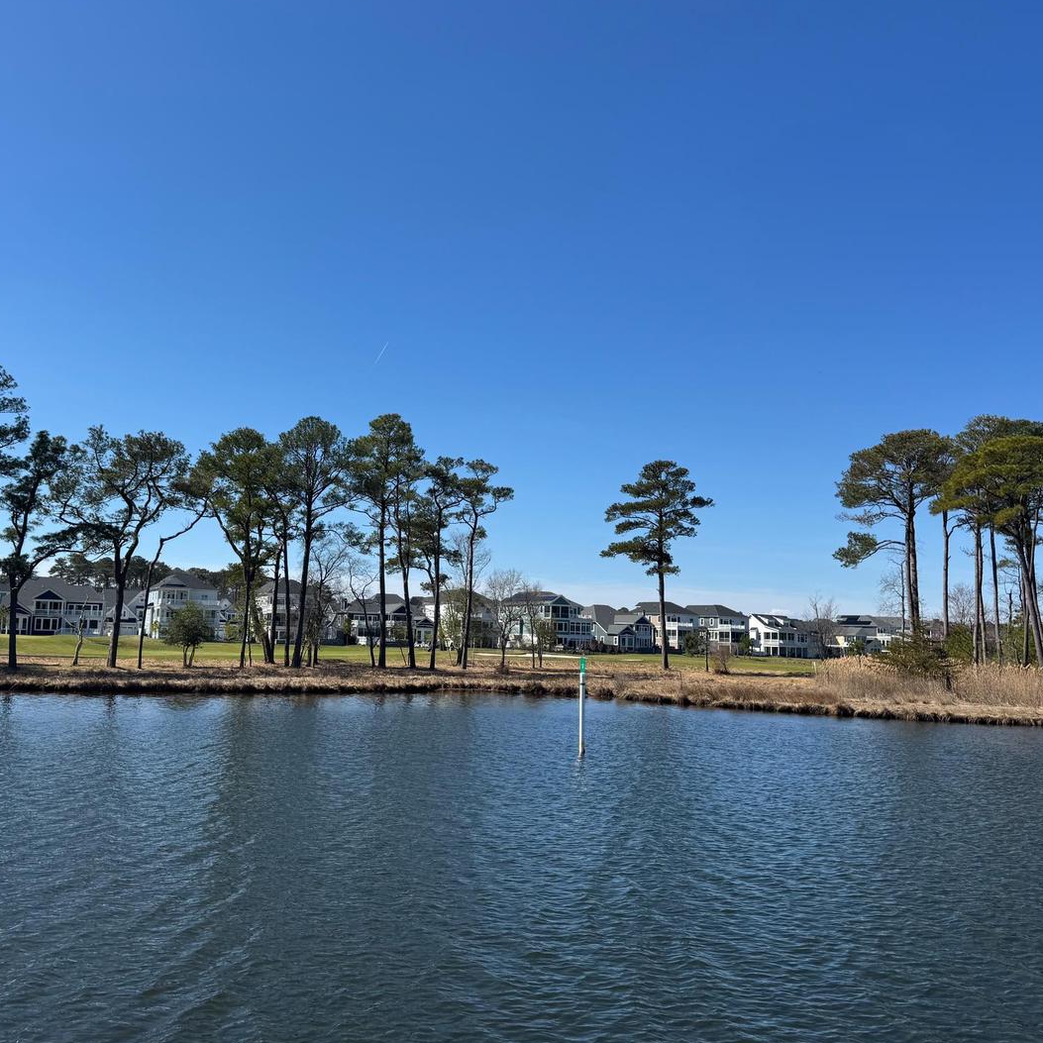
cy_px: 520
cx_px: 452
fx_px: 989
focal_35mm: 29
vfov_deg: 55.6
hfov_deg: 55.4
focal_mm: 6.76
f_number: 1.78
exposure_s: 1/4950
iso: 80
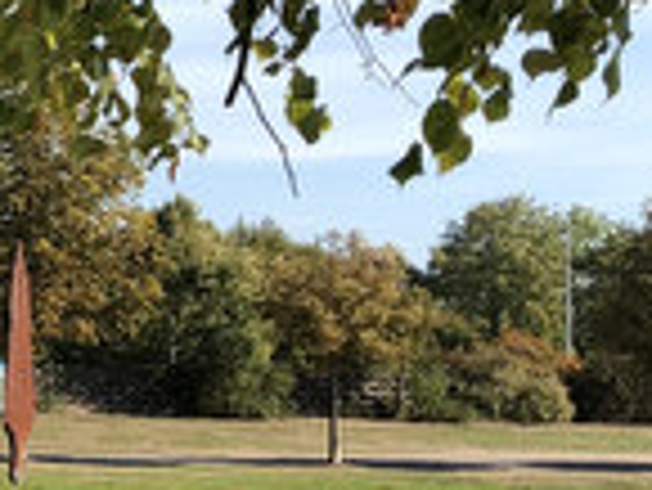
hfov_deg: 12.8
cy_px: 121
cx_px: -625
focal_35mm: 135
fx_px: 2545
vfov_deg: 11.0
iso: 20
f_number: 1.8
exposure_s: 1/857
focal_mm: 3.99
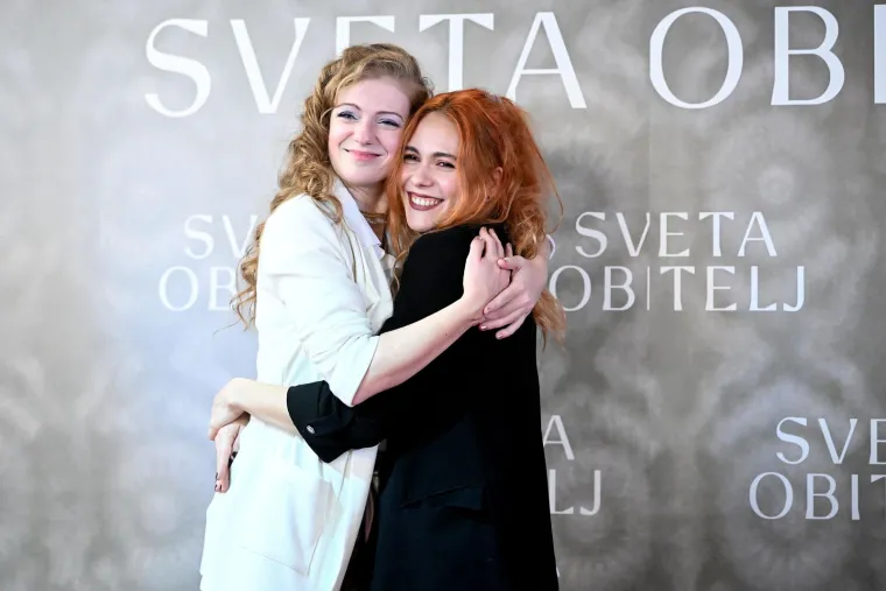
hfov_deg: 25.4
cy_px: 296
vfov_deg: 17.1
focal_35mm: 80
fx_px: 1969
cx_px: 443
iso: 10000
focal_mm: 80
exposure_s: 1/80
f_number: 2.8
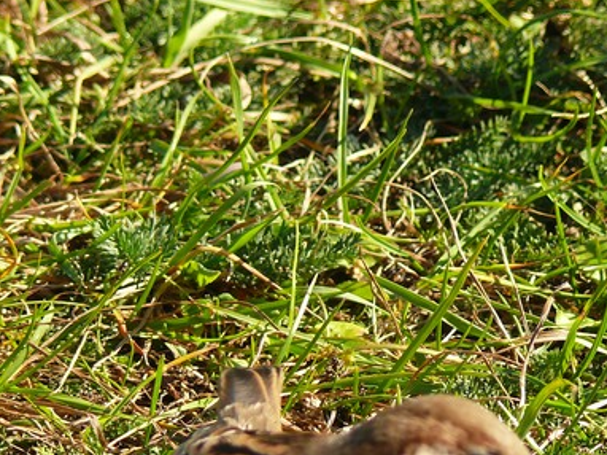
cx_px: 281
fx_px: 10672
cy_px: 369
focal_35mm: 609
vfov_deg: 2.4
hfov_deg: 3.3
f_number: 4
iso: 100
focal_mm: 65.5
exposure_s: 1/160
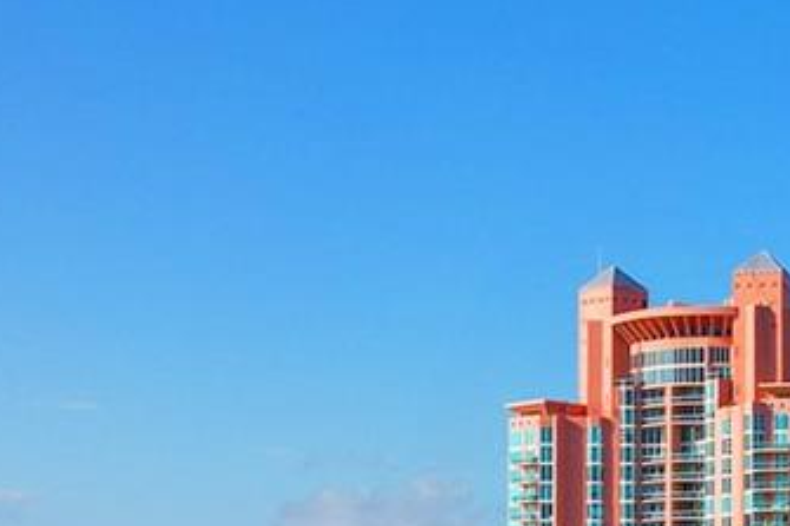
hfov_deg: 19.0
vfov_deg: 12.5
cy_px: 719
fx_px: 2303
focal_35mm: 105
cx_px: 776
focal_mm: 8.38
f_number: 2.8
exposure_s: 1/730
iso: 130
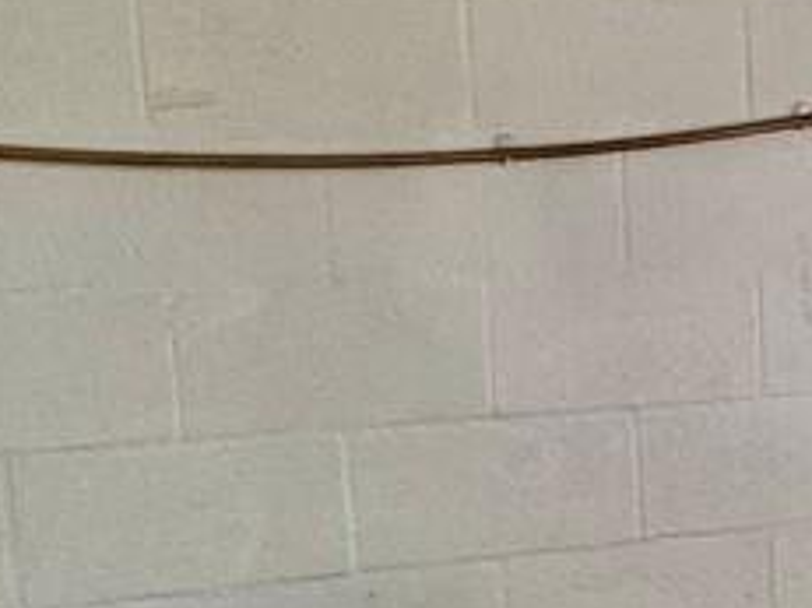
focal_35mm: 97
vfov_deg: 15.1
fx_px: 2274
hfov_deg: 16.9
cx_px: 1438
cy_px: 541
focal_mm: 2.22
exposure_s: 1/120
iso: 80
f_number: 2.2
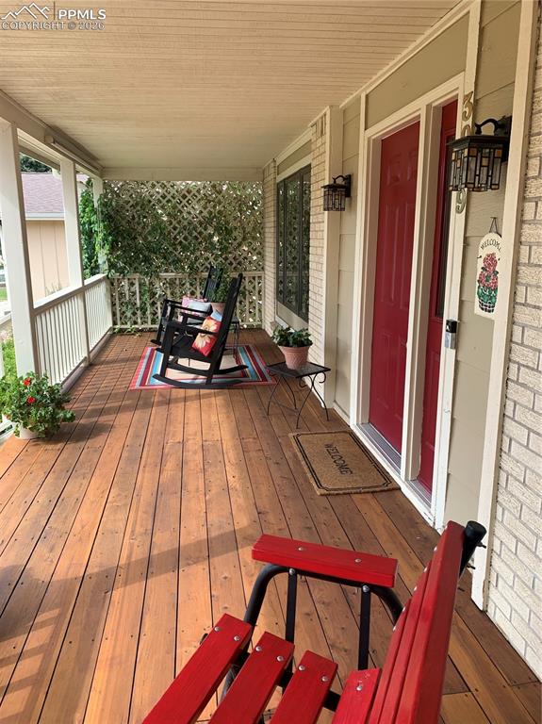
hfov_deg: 53.0
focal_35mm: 26
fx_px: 543
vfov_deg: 67.3
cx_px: 271
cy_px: 362
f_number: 1.8
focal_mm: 4.25
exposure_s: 1/251
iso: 25
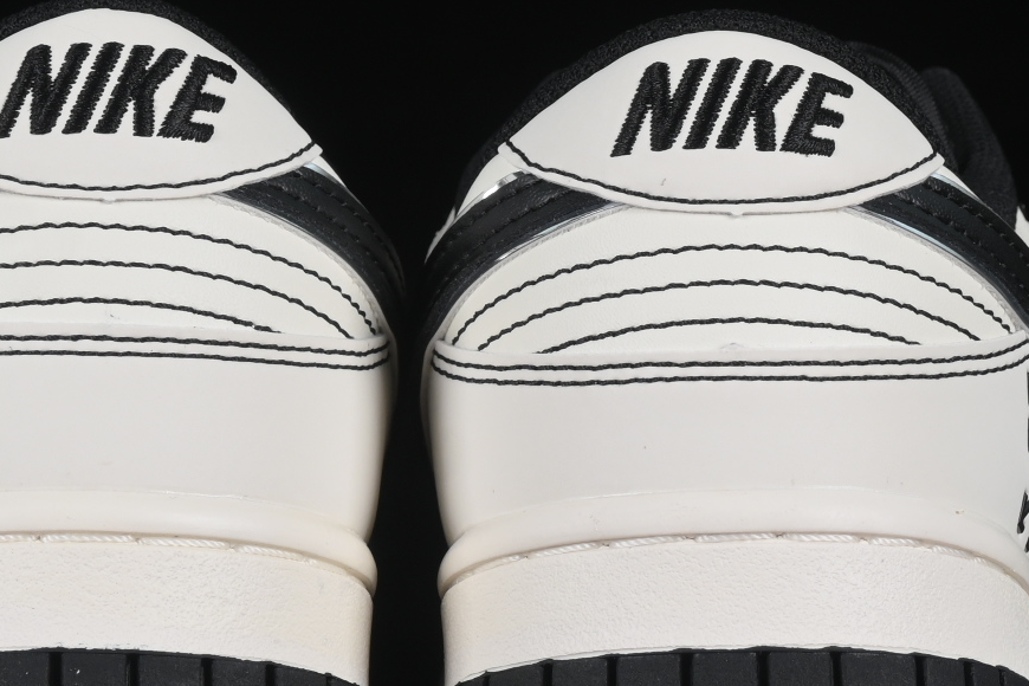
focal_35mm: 240
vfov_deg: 5.7
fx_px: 6859
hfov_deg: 8.6
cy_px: 73
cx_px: 418
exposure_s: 1/80
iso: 160
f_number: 8
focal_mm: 50
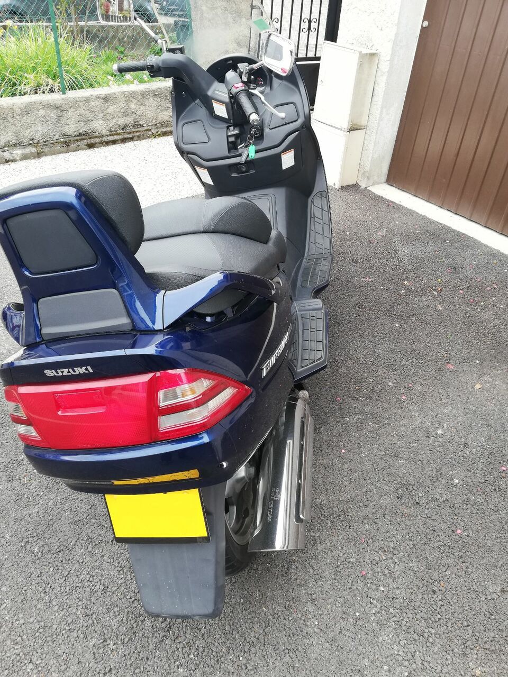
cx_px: 254
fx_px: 509
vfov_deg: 67.3
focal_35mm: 26
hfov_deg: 53.1
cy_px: 338
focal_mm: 3.81
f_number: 2.2
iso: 50
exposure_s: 1/100
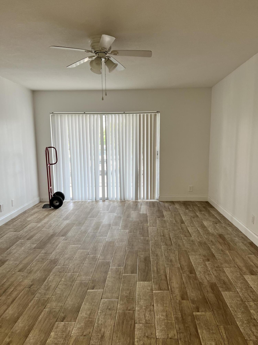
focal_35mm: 26
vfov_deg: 67.3
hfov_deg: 53.1
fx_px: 258
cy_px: 172
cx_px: 129
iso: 100
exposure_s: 1/121
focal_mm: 5.7
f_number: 1.5
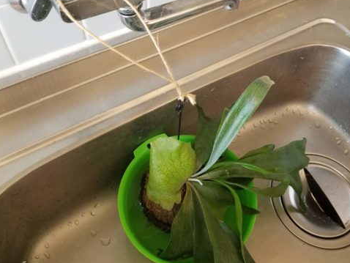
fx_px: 354
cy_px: 90
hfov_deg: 52.3
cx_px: 209
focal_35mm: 35
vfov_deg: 40.3
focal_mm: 4.25
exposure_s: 1/33
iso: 160
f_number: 1.7
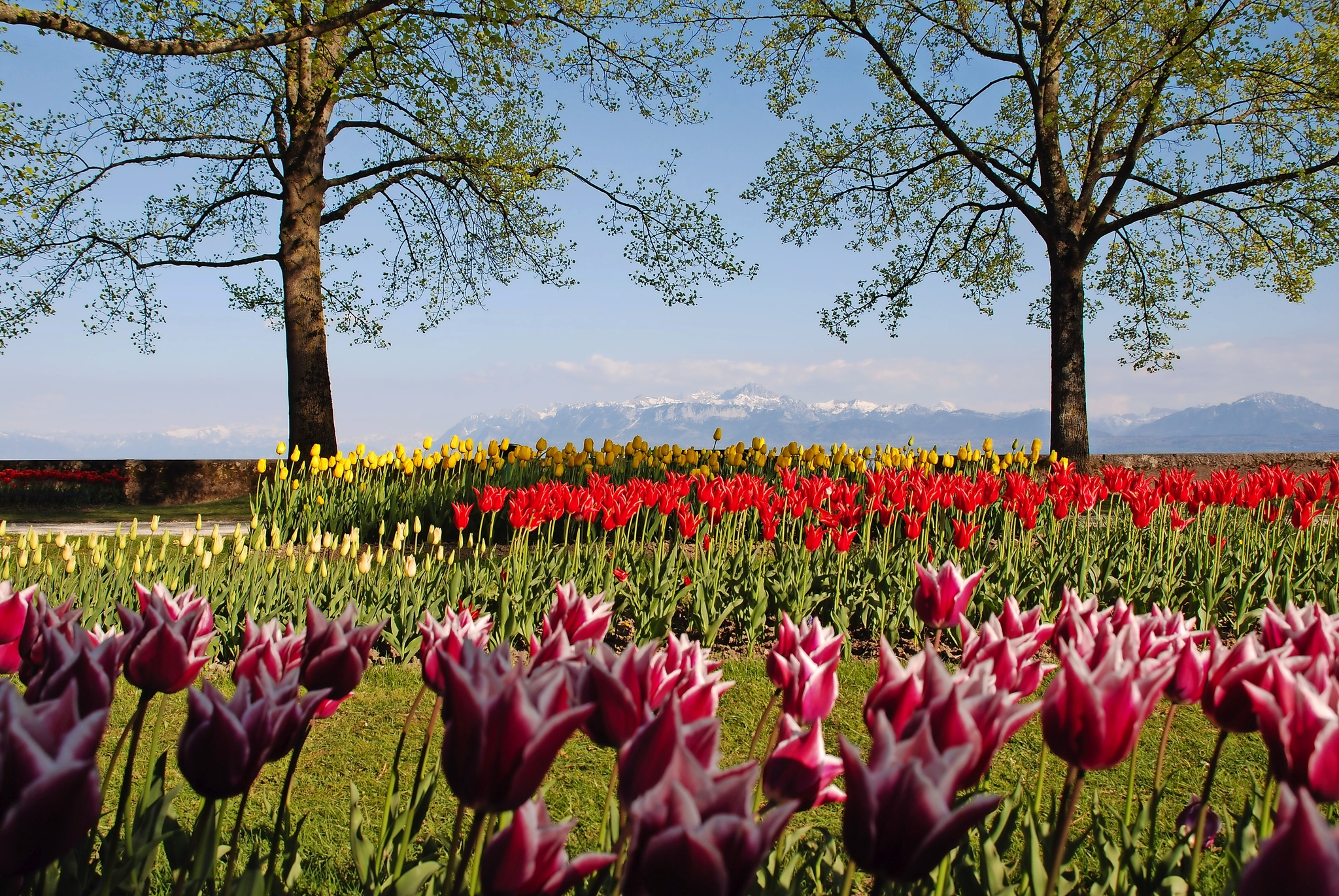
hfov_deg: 53.1
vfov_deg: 37.0
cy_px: 448
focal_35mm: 36
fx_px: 1341
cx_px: 670
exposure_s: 1/200
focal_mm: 24
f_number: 7.1
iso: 100
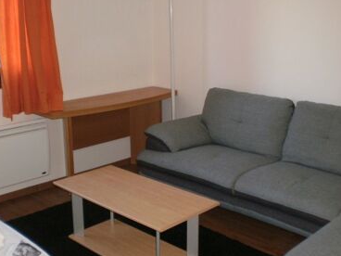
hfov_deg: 40.4
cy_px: 113
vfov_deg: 30.9
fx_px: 463
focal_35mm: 47
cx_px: 182
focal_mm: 6.3
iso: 160
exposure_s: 1/30
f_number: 3.1
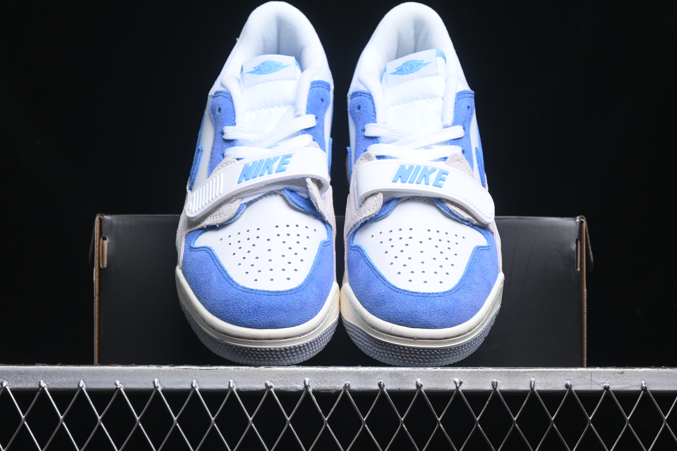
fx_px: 1410
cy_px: 226
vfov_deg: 18.2
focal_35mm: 75
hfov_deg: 27.0
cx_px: 338
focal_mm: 50
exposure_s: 1/50
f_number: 6.3
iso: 160
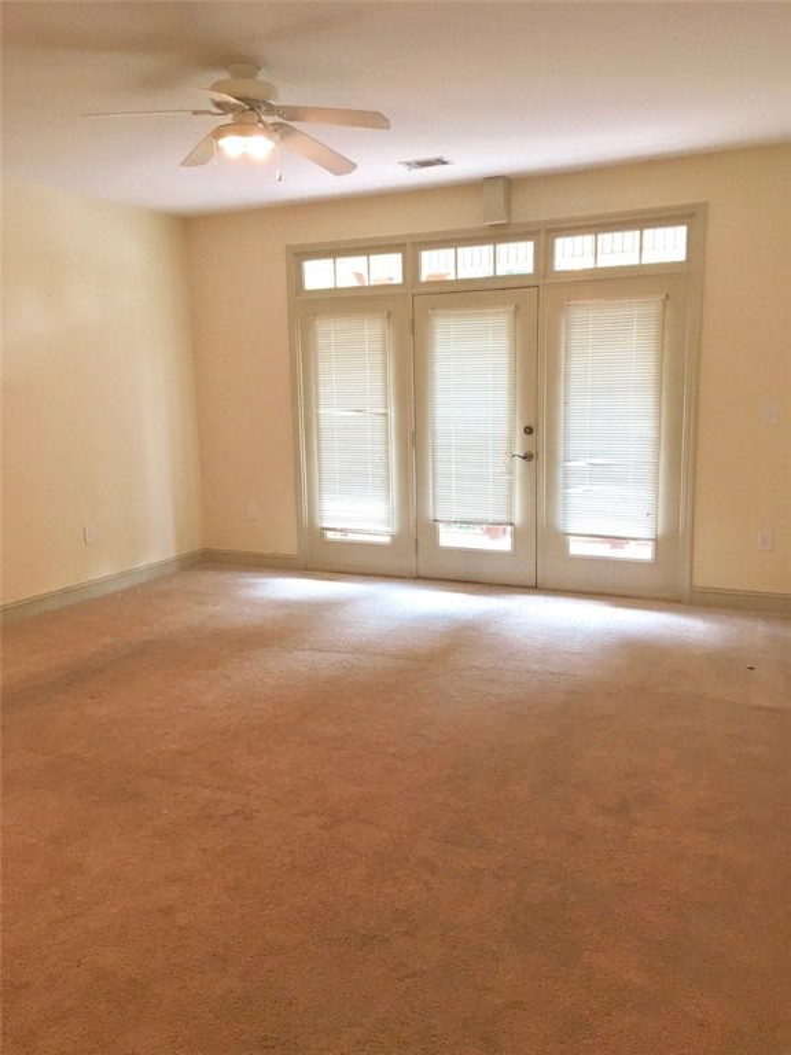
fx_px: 884
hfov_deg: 48.2
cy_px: 528
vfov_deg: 61.7
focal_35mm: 29
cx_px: 396
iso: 40
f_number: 2.2
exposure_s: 1/30
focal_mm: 4.15
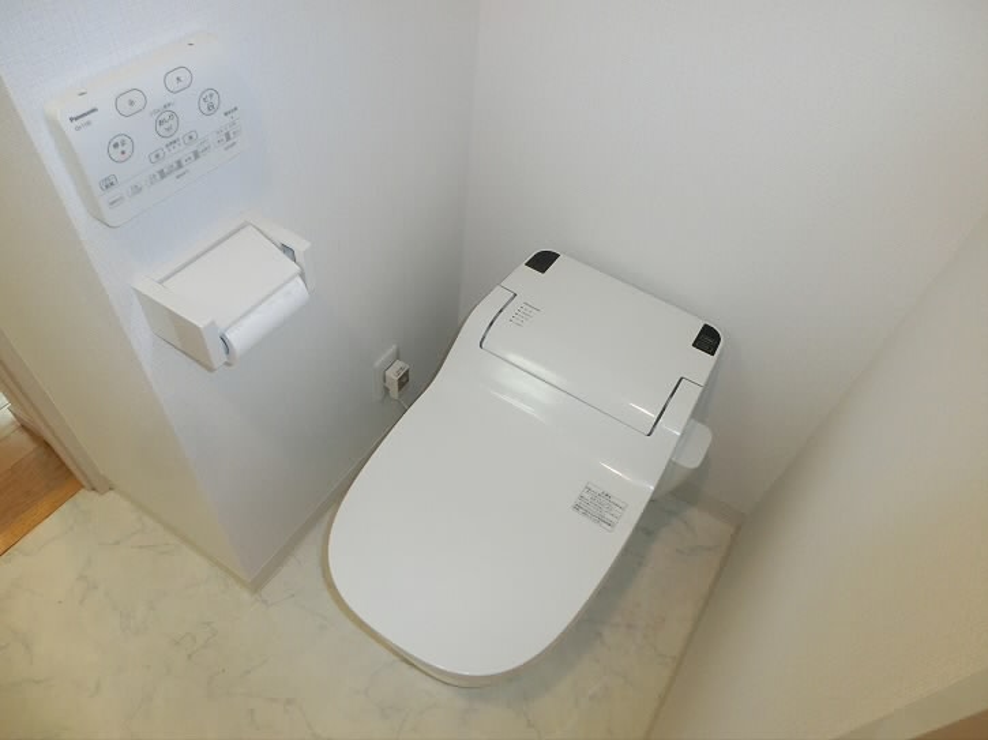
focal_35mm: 24
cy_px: 370
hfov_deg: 71.6
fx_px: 685
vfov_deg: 56.8
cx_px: 494
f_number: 3
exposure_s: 1/60
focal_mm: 4.24
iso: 400
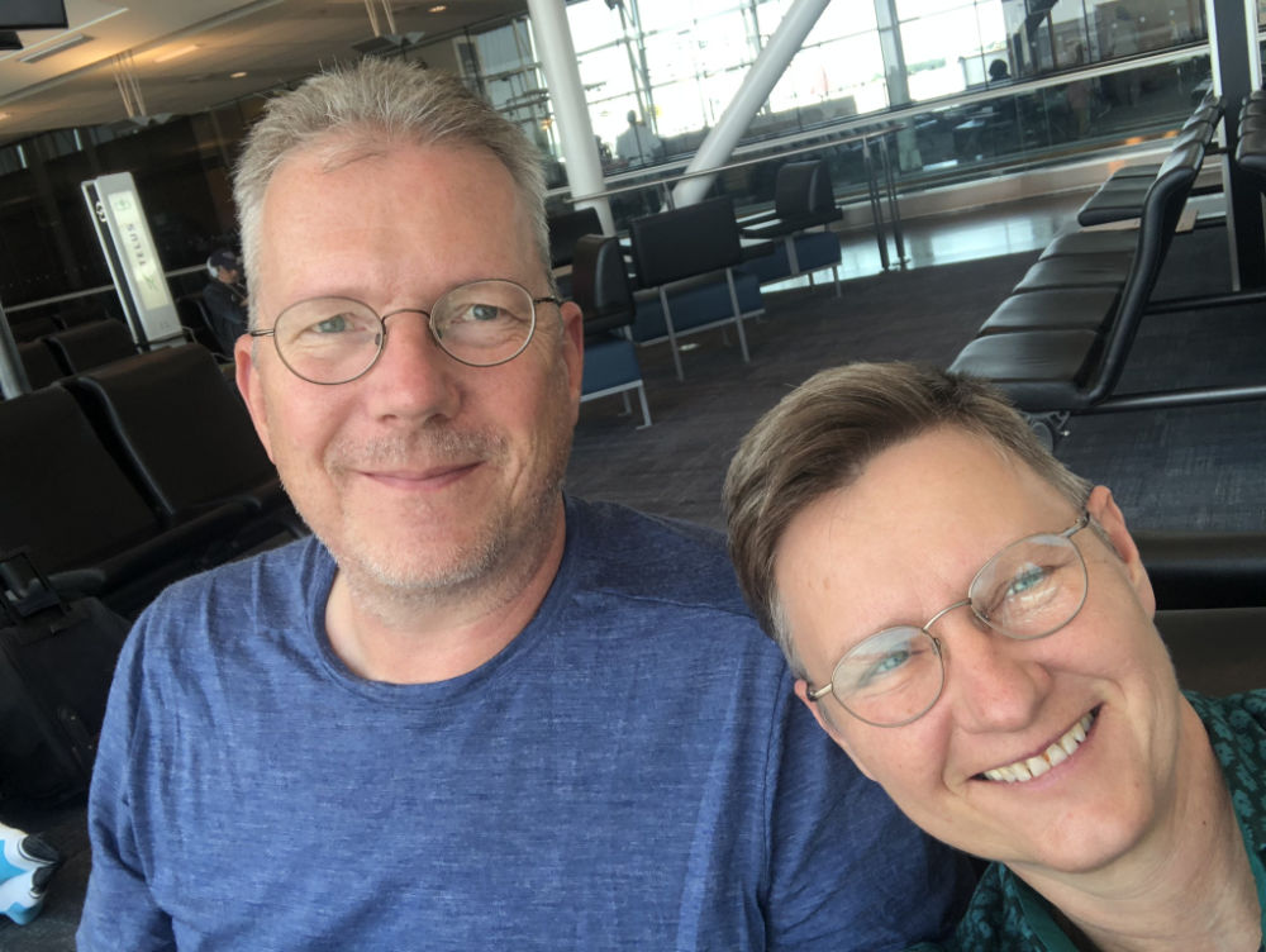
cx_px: 633
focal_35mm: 32
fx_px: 1171
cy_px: 476
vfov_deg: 44.2
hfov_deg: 56.8
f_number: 2.2
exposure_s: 1/120
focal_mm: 2.9
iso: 25
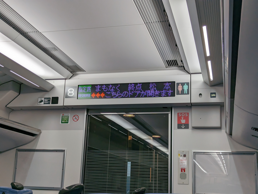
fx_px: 358
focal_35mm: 48
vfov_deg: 30.3
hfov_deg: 39.6
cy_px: 97
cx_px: 129
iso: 47
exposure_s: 1/315
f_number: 1.85
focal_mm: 6.81
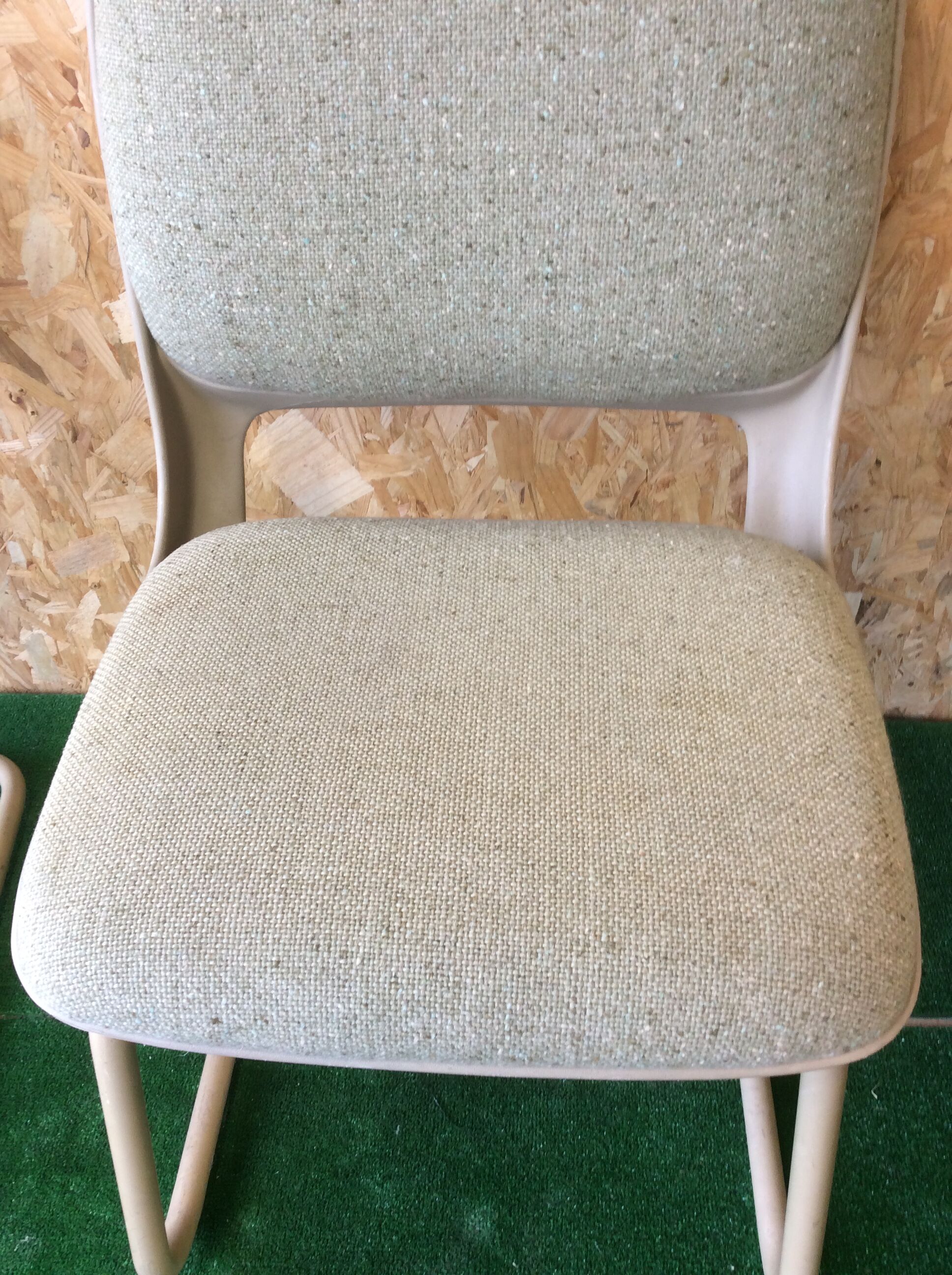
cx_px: 476
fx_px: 1177
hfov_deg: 44.1
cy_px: 638
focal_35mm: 32
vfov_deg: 56.9
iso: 32
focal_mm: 3.3
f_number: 2.4
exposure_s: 1/25
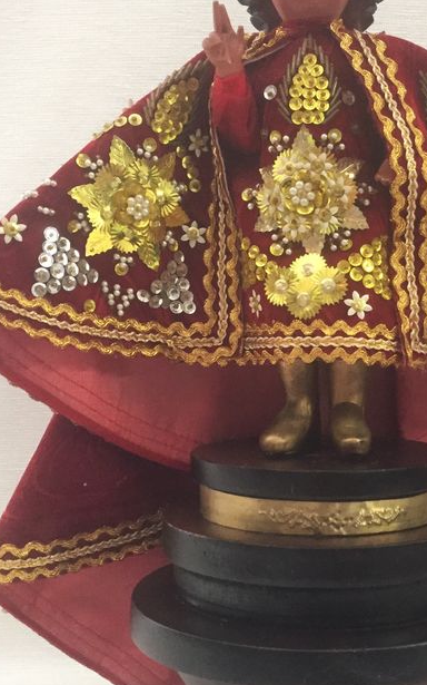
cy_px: 393
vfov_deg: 40.2
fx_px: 932
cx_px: 317
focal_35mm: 50
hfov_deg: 25.5
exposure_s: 1/25
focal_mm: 4.15
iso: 250
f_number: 2.2
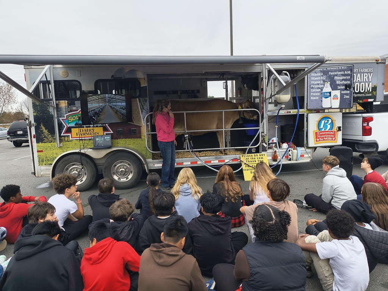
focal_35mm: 25
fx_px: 280
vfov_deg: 54.9
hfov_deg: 69.4
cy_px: 146
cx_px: 194
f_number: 1.7
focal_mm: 4.68
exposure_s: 1/228
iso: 100
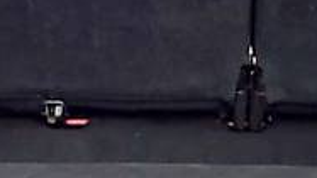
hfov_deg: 17.7
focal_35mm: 121
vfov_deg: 9.7
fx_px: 1017
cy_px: -95
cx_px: 200
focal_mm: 3.9
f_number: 1.7
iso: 64
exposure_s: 1/50
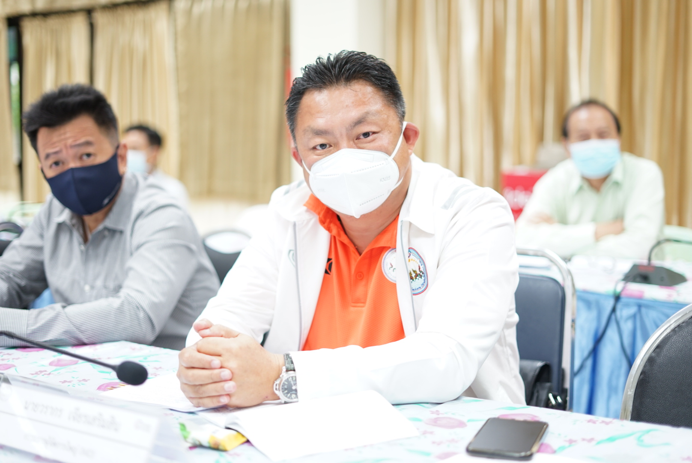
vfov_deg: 27.0
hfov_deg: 39.6
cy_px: 232
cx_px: 346
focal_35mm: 50
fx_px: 962
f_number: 2
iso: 400
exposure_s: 1/40
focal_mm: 50
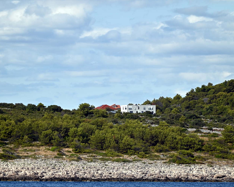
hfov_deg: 6.6
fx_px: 2036
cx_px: 115
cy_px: 94
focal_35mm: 294
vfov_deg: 5.3
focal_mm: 260
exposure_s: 1/2500
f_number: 5.6
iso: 250
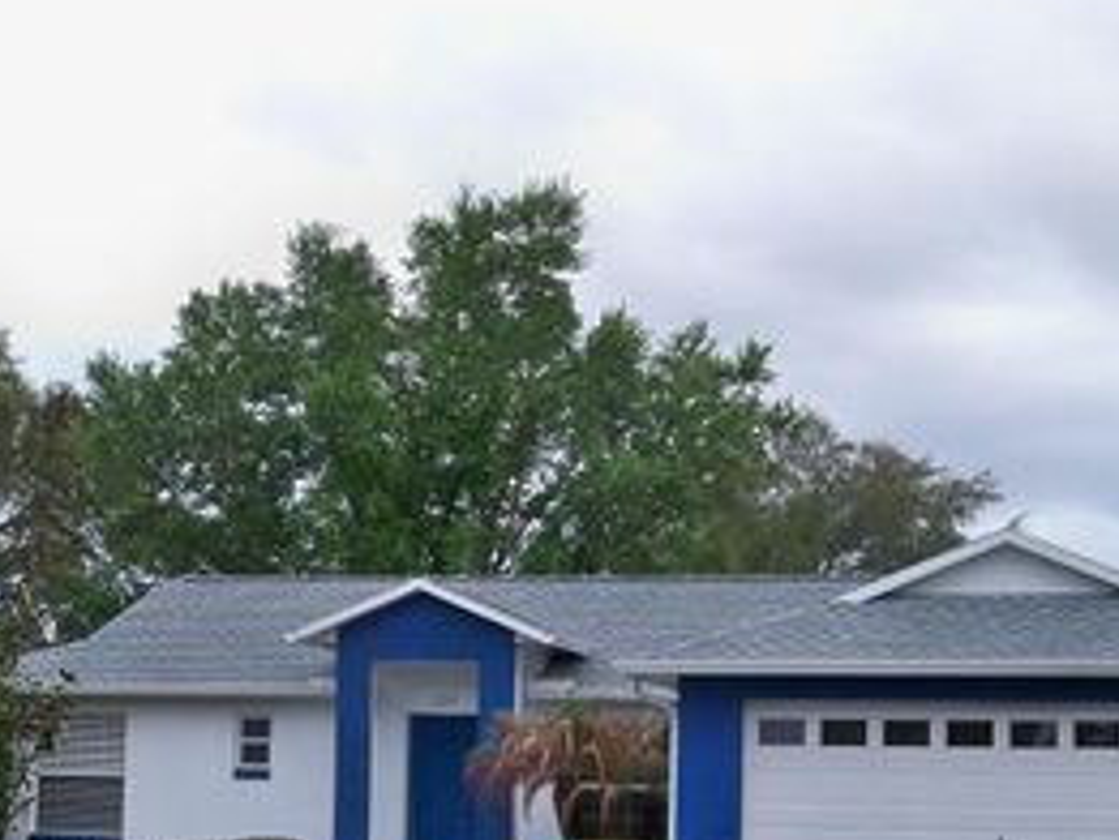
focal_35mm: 67
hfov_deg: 28.9
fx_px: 2167
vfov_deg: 21.7
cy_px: 679
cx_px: 489
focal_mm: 6.2
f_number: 3.5
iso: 80
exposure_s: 1/30
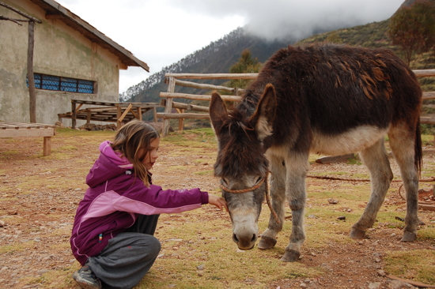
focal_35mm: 52
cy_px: 144
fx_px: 634
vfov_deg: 25.7
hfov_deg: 37.9
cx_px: 218
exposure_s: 1/1000
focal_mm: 35
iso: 200
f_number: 4.5
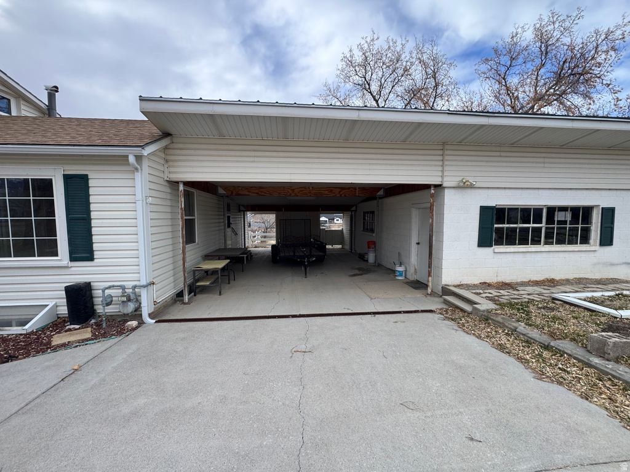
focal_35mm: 14
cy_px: 236
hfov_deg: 102.1
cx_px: 315
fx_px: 255
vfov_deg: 85.7
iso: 40
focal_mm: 2.22
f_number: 2.2
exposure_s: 1/430
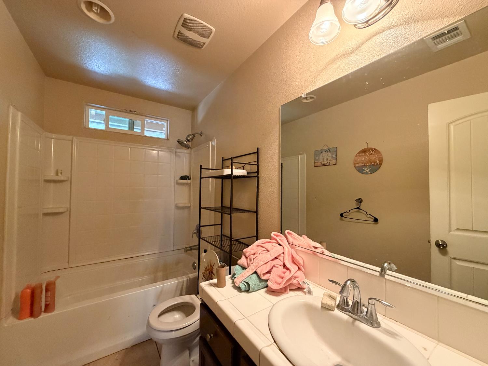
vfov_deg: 85.7
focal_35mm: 14
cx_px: 244
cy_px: 183
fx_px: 197
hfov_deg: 102.1
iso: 500
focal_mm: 2.22
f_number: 2.2
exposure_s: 1/60
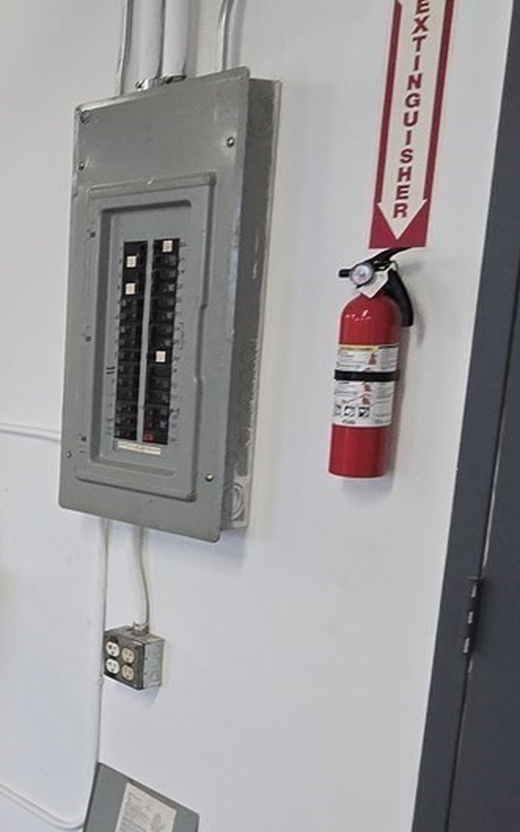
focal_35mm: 40
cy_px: 499
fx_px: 906
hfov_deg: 25.4
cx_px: -229
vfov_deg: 49.0
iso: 250
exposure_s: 1/60
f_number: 2.2
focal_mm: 2.2
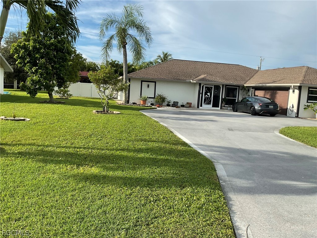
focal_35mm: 29
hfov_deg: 61.7
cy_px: 119
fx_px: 266
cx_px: 158
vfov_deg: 48.2
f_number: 1.8
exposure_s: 1/1534
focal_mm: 3
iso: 16
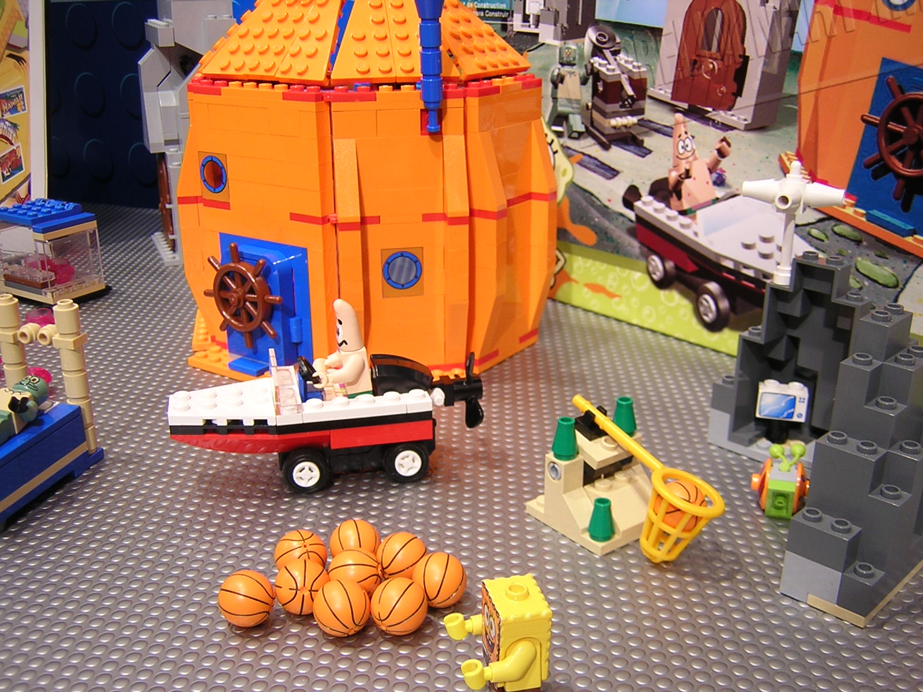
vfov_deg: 39.7
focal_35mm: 36
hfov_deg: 51.4
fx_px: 960
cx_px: 462
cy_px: 346
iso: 100
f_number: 2.6
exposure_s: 1/5.6
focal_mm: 4.7
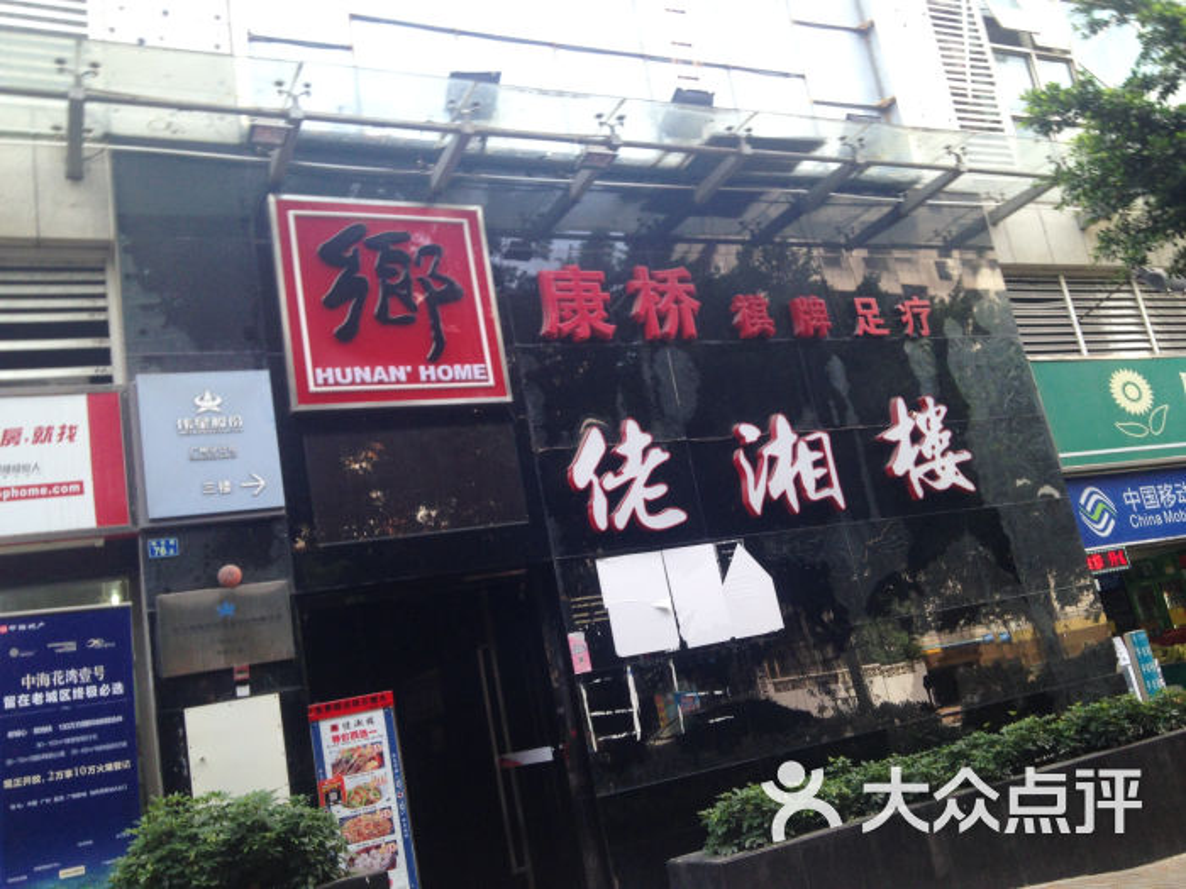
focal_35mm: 33
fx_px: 1131
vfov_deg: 42.9
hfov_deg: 55.4
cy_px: 444
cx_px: 593
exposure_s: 1/120
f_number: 2.4
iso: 64
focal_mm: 4.12
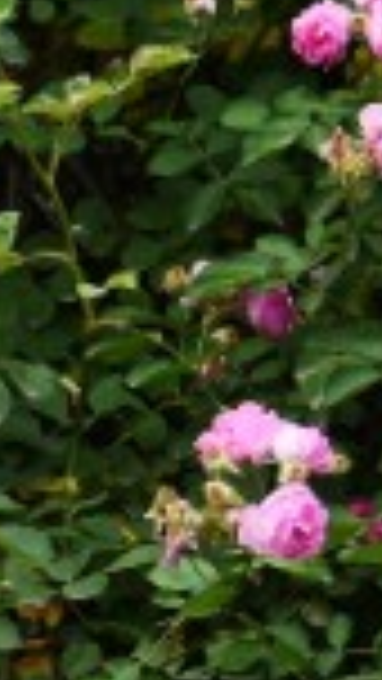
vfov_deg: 6.7
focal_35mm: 317
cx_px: -1663
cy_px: 1092
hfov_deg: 3.5
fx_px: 5705
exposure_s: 1/100
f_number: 4.5
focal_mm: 38
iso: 160
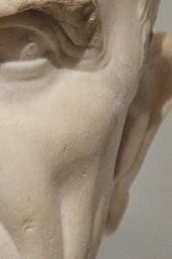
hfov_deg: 2.8
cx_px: -121
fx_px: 3487
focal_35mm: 486
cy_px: 108
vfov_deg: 4.2
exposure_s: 1/30
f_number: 5.6
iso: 1400
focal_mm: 85
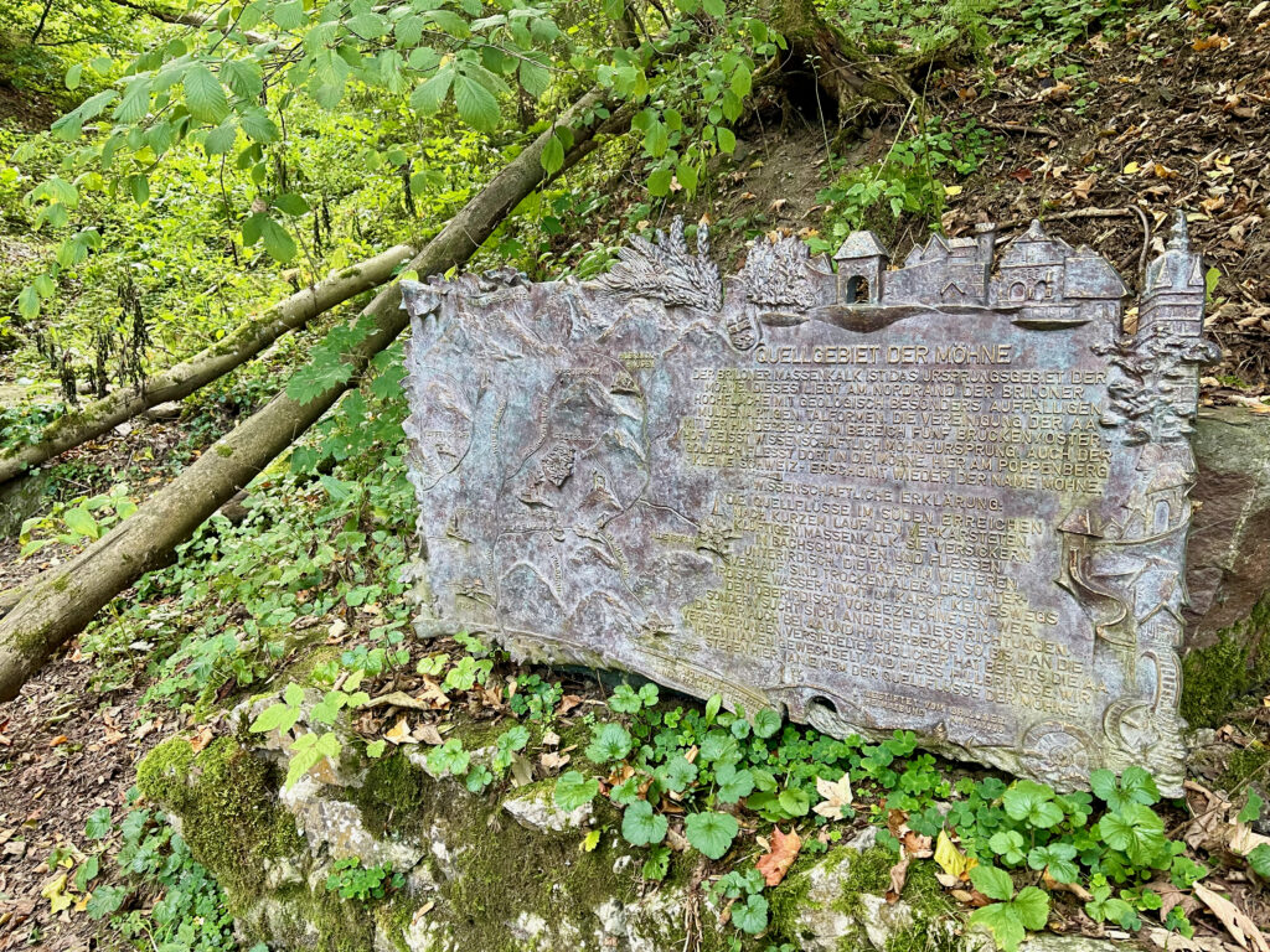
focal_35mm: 25
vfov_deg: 54.9
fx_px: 917
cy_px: 476
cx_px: 635
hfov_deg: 69.4
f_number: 1.6
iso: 125
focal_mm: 5.1
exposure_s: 1/65
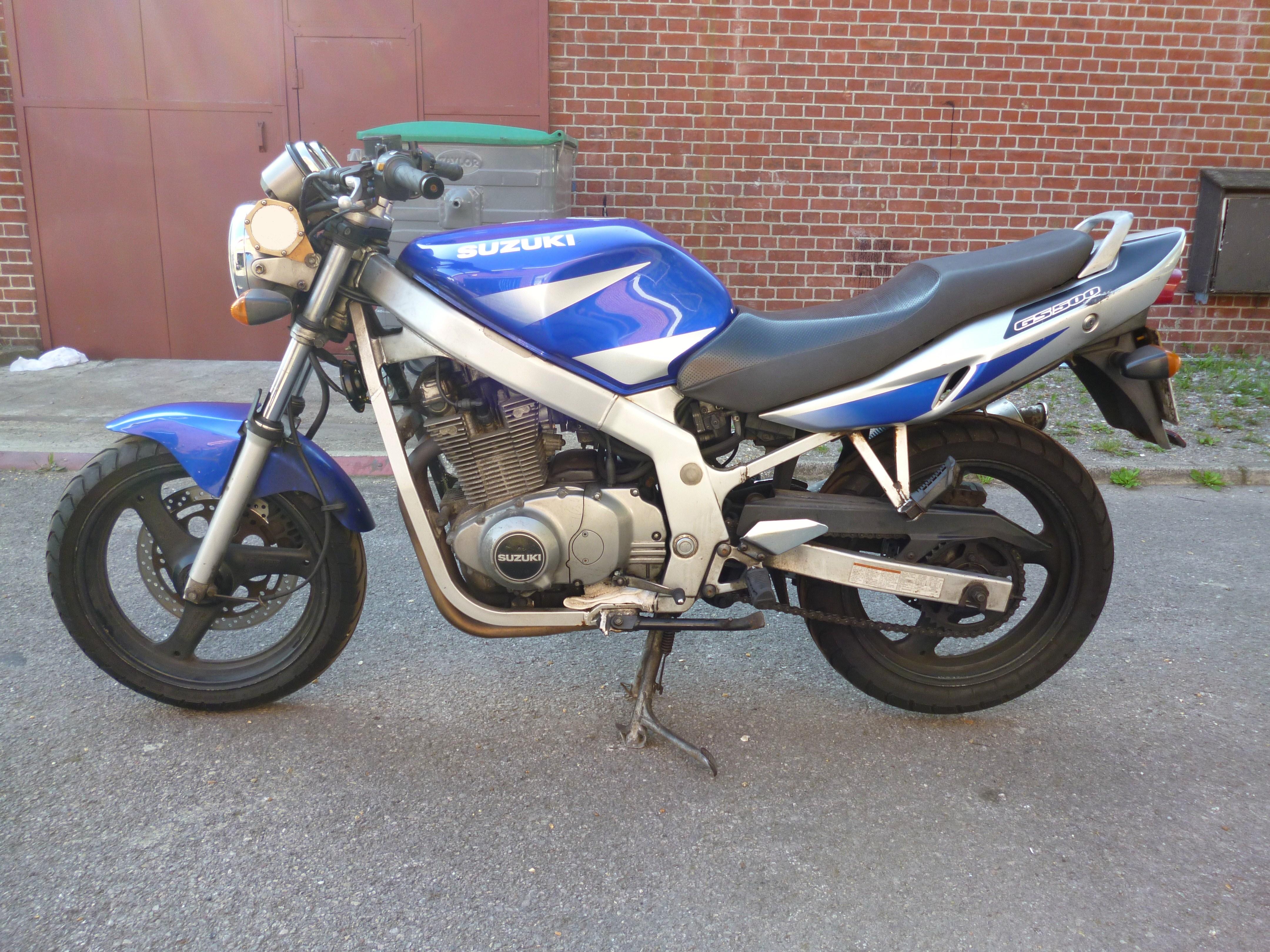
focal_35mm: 28
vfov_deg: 49.7
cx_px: 635
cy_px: 476
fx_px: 1027
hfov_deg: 63.4
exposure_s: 1/80
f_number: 3.1
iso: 100
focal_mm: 5
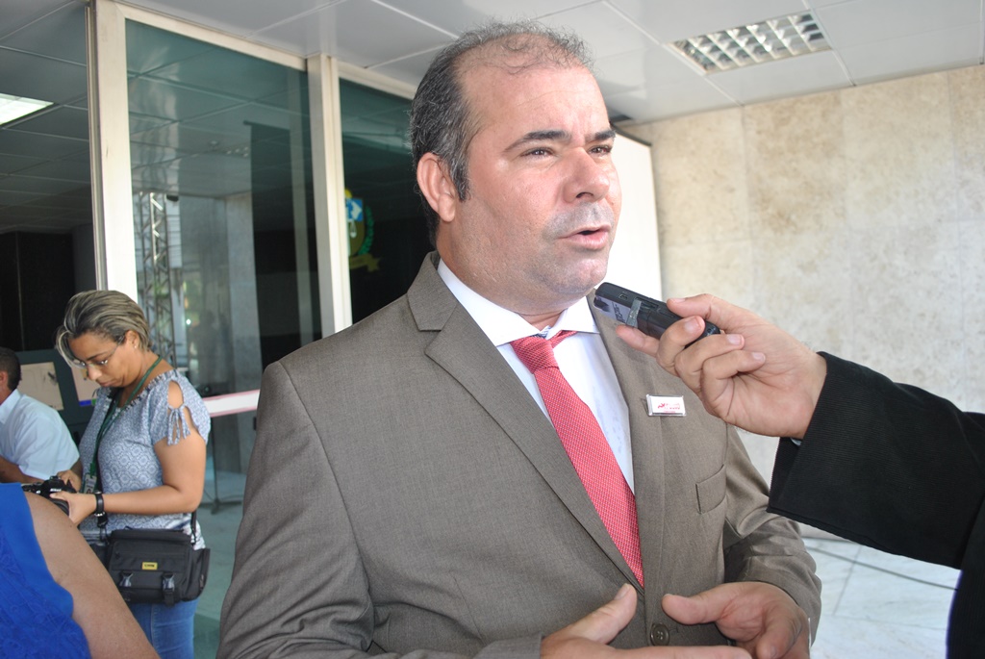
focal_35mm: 27
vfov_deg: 48.0
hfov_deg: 67.3
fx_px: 739
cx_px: 492
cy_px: 330
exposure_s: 1/60
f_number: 3.5
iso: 200
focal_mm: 18
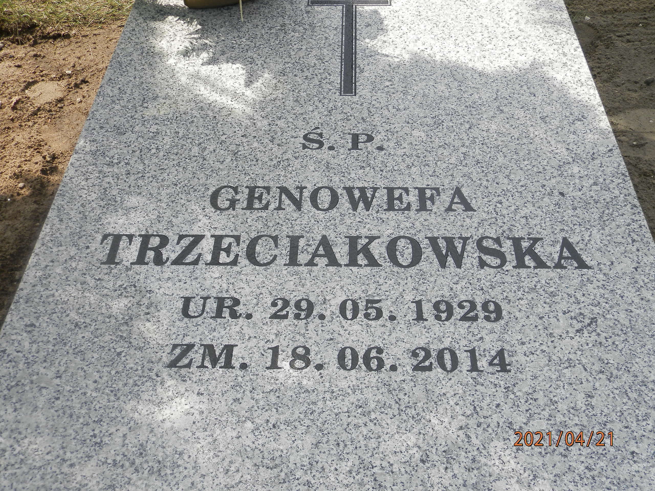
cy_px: 246
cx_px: 328
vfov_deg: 36.0
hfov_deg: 46.8
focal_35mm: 40
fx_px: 757
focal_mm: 7.2
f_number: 3.5
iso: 80
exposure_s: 1/640
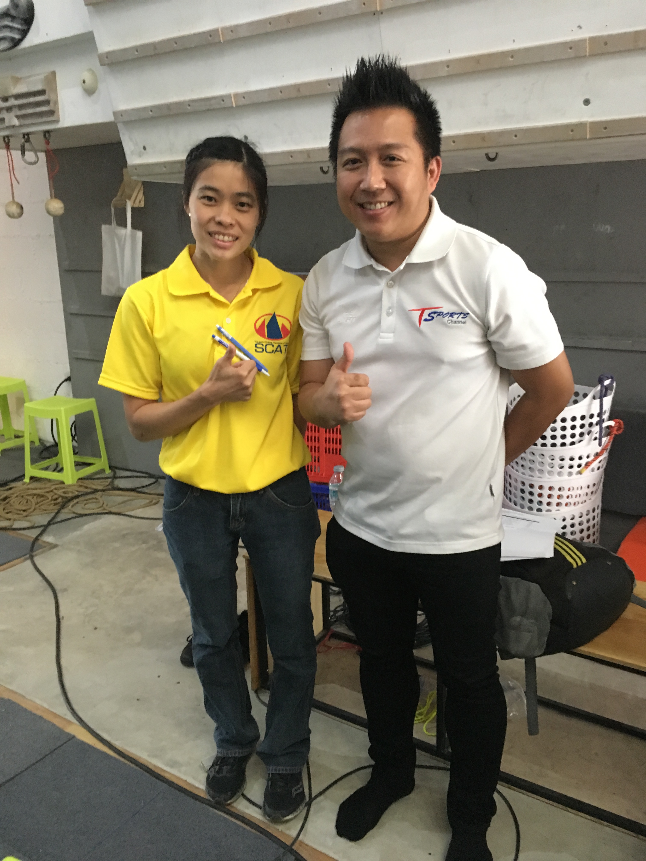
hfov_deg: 48.2
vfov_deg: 61.7
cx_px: 323
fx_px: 722
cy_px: 430
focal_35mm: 29
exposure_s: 1/17
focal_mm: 4.15
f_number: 2.2
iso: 400
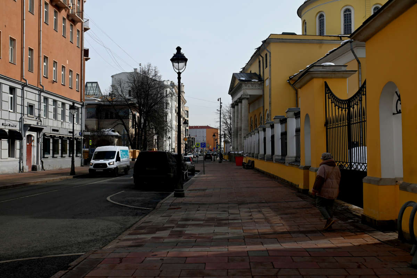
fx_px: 400
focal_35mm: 34
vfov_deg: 38.4
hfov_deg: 55.1
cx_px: 208
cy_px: 139
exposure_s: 1/125
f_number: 8
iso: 100
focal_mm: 23
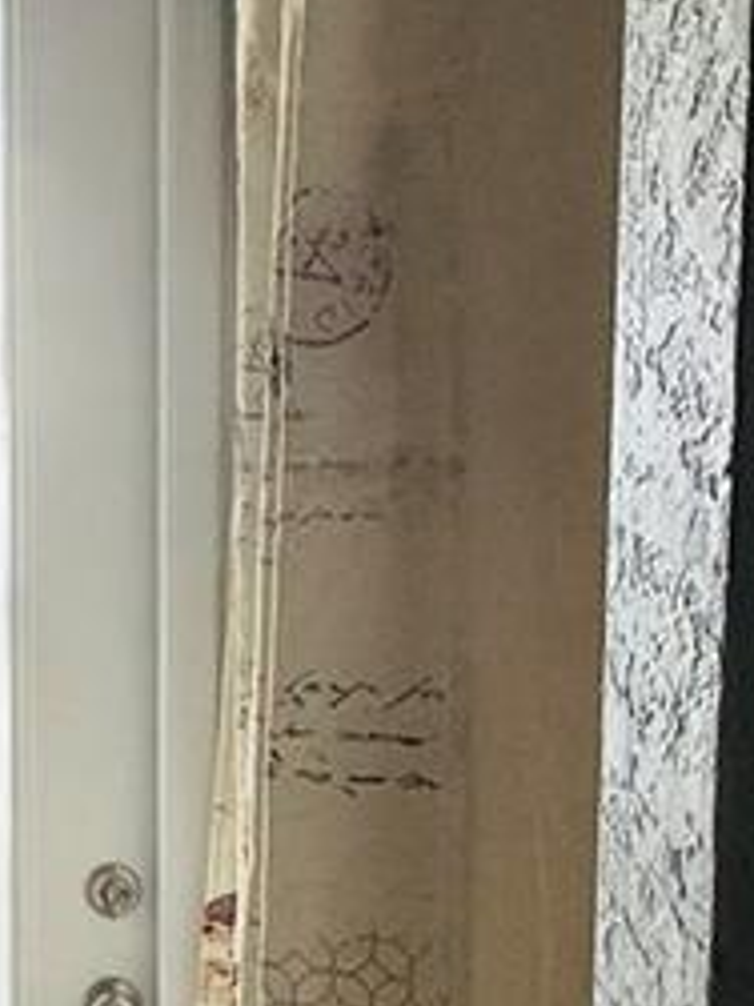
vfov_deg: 28.3
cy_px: 826
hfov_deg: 20.2
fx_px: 1948
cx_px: -201
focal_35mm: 67
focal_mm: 2.22
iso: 80
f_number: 2.2
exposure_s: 1/99
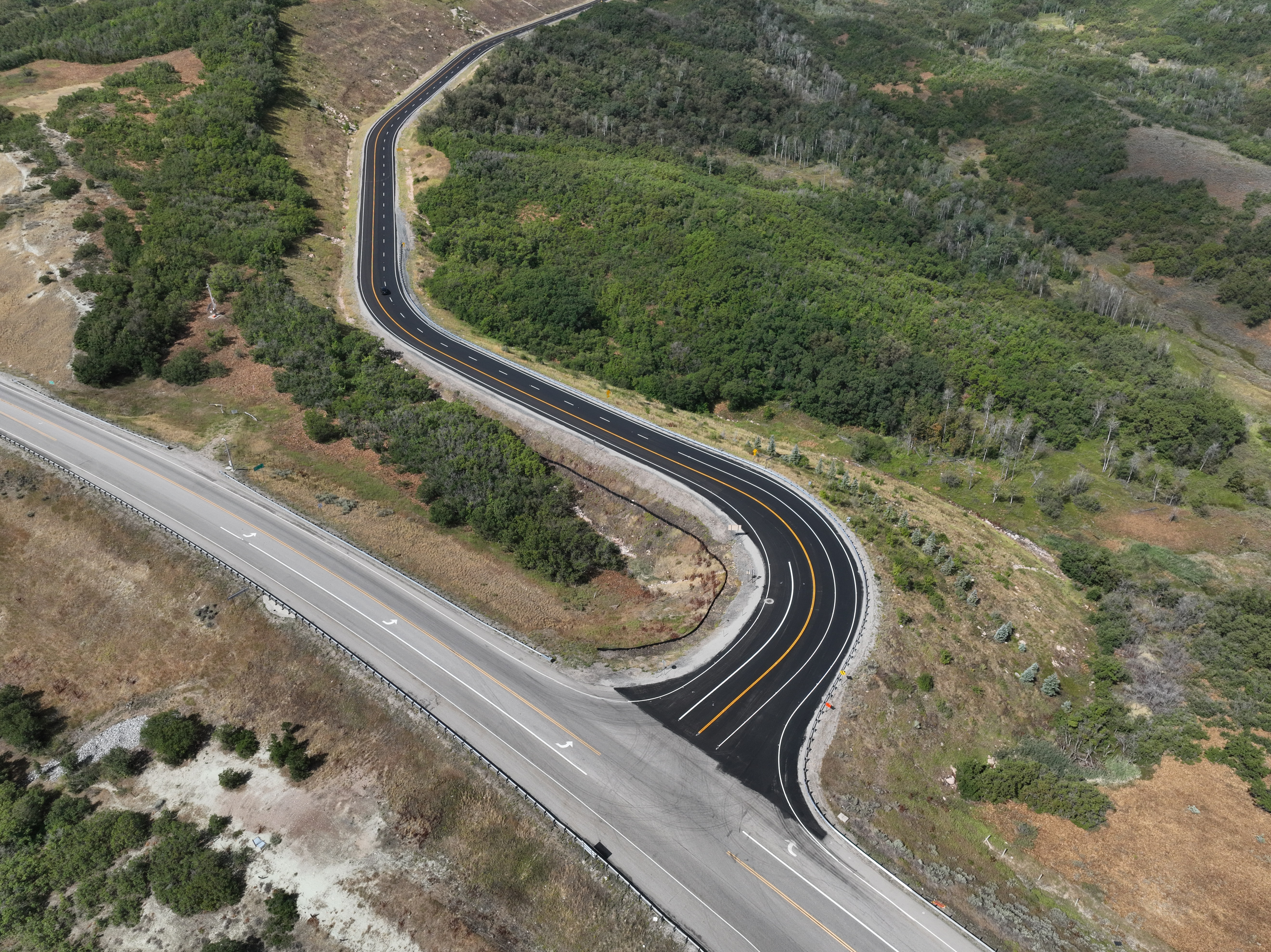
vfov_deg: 56.8
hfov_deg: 71.6
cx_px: 636
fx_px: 881
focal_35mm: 24
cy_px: 476
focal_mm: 12.29
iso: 200
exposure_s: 1/120
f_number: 5
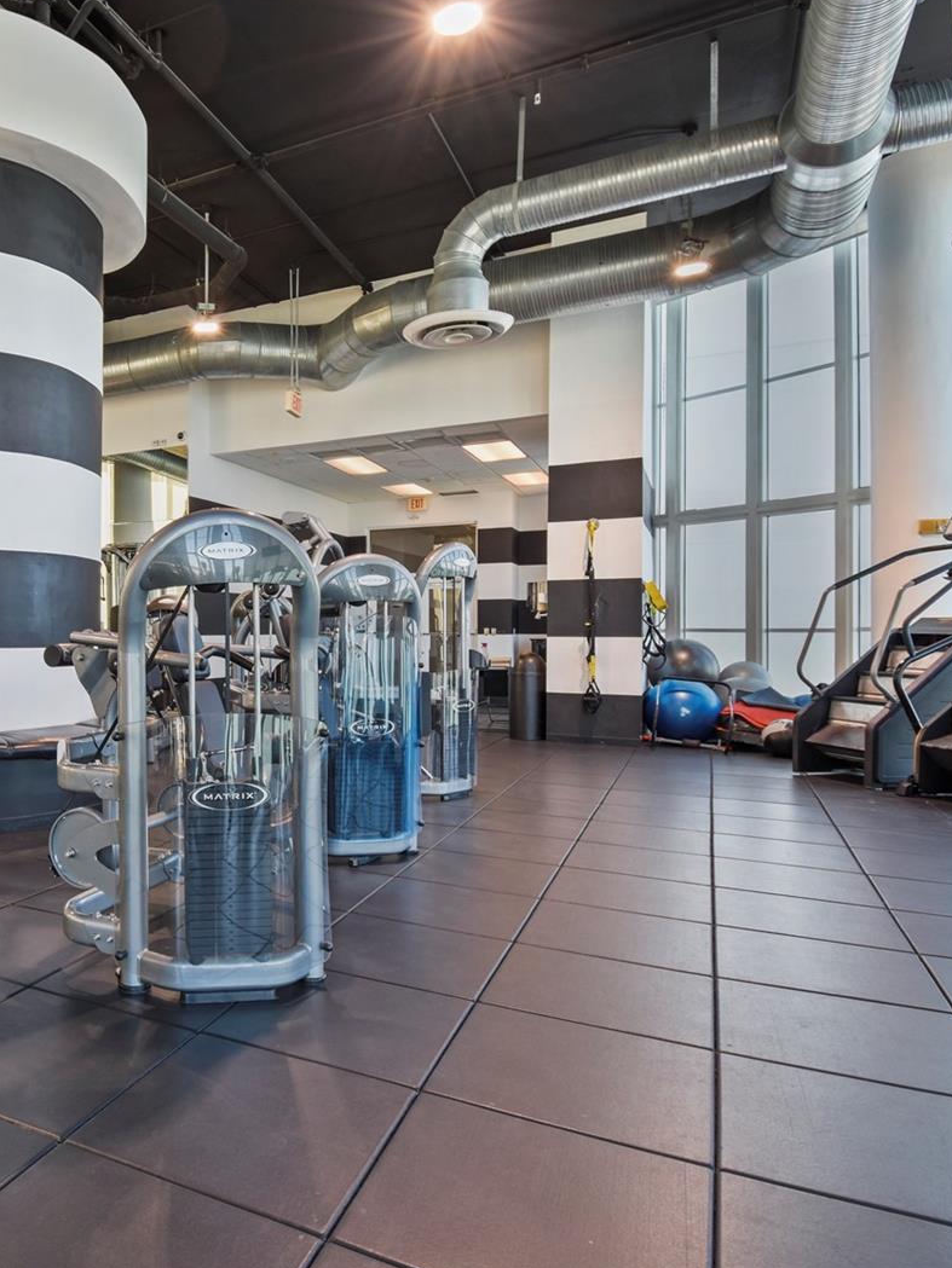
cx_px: 154
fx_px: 807
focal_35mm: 22
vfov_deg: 76.4
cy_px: 630
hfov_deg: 55.5
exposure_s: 1/8
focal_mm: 10
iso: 250
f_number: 5.6
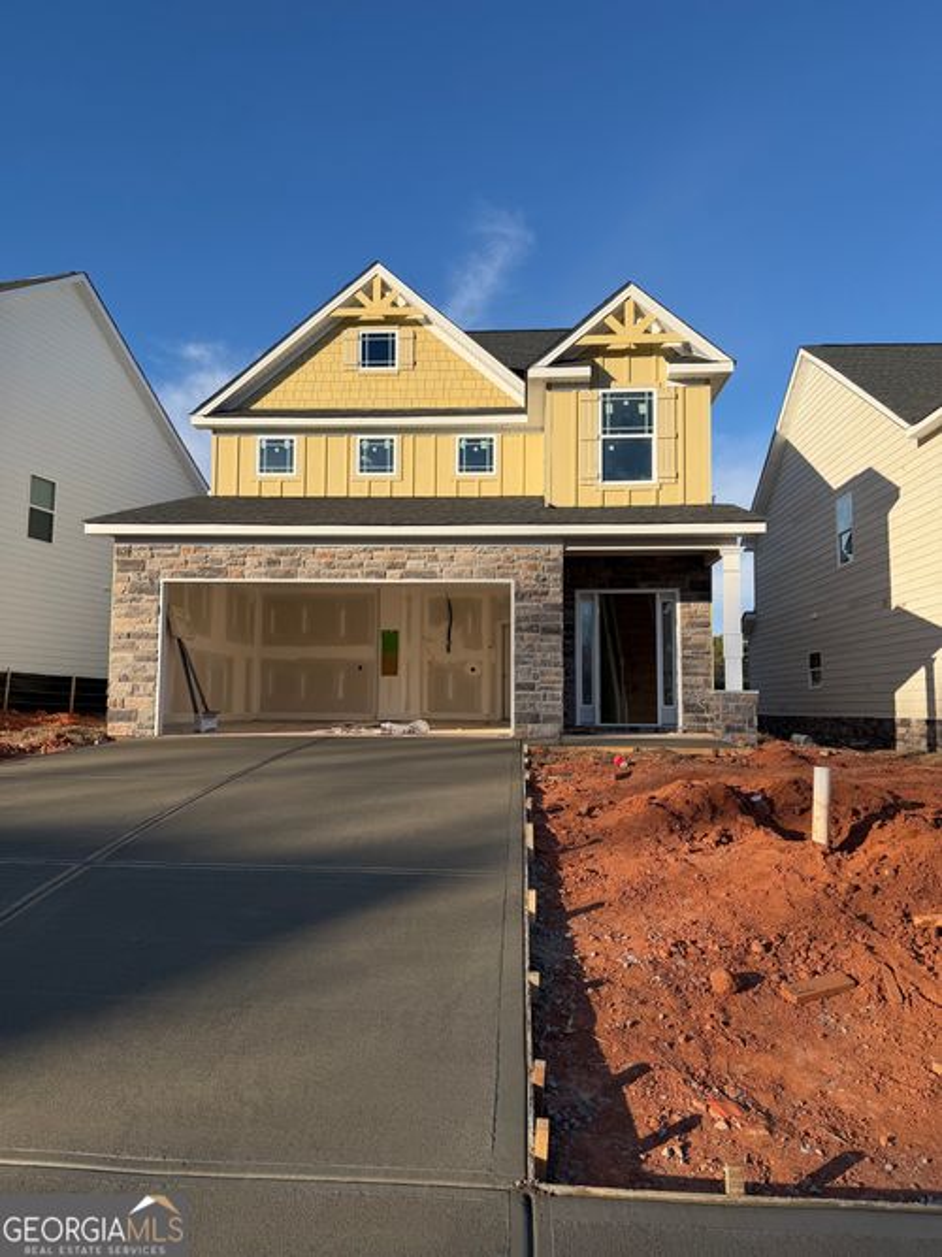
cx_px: 471
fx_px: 871
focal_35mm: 24
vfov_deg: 71.6
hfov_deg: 56.8
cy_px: 628
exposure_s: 1/3279
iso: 80
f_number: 1.78
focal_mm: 6.76
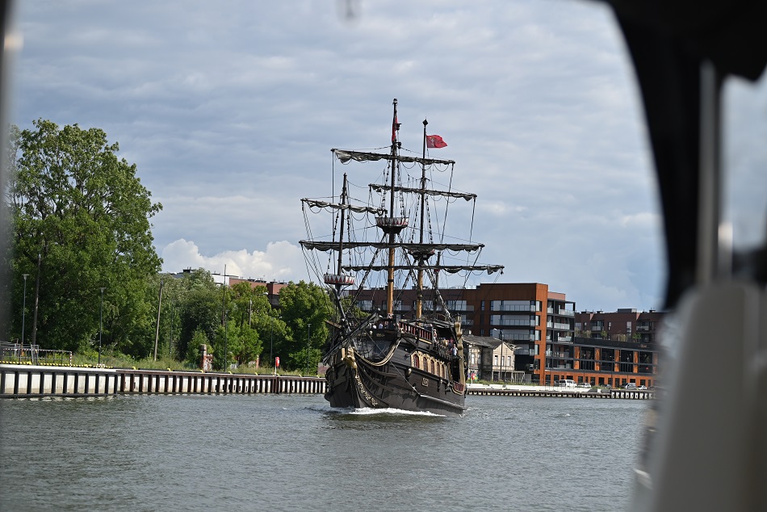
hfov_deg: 28.8
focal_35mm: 70
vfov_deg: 19.5
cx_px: 384
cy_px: 256
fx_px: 1492
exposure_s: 1/2000
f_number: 5.6
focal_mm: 70
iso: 200
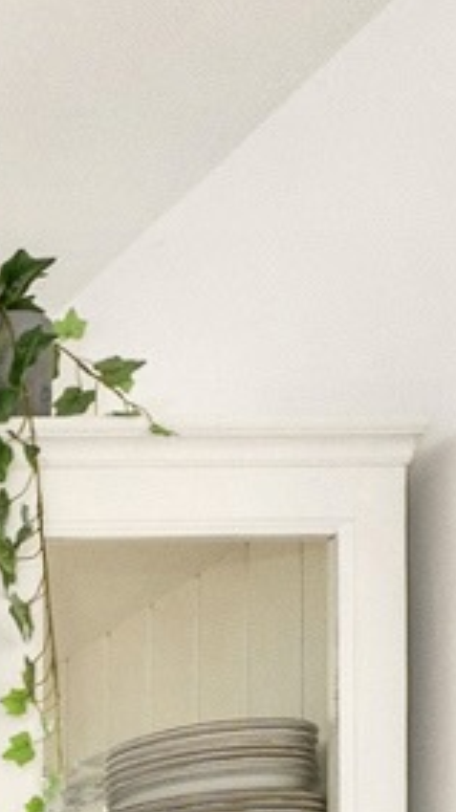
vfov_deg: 16.2
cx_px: -1217
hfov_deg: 8.0
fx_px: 2410
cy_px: 1446
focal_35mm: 112
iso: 250
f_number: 8
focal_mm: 14
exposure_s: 1/6
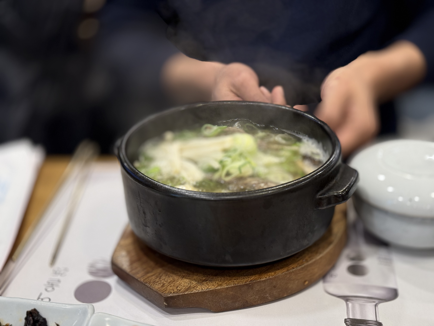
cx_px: 217
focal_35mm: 48
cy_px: 163
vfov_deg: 30.3
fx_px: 602
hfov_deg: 39.7
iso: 160
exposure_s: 1/120
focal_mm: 6.76
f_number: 1.78
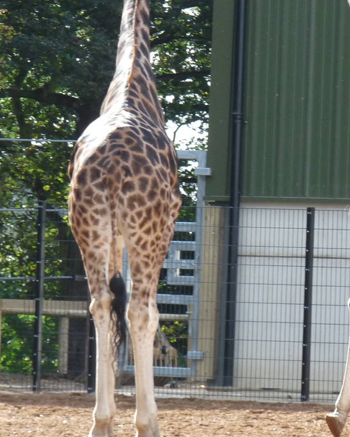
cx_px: 388
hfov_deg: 3.1
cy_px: 150
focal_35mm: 494
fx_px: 6392
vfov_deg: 3.9
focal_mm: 41.2
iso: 200
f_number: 4
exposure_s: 1/400
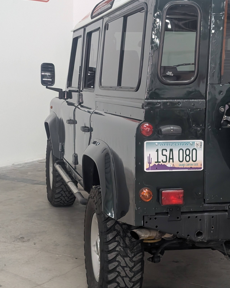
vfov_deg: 29.1
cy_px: 151
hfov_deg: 23.5
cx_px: 100
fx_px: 553
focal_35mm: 65
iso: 861
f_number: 1.68
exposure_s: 1/120
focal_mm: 6.9
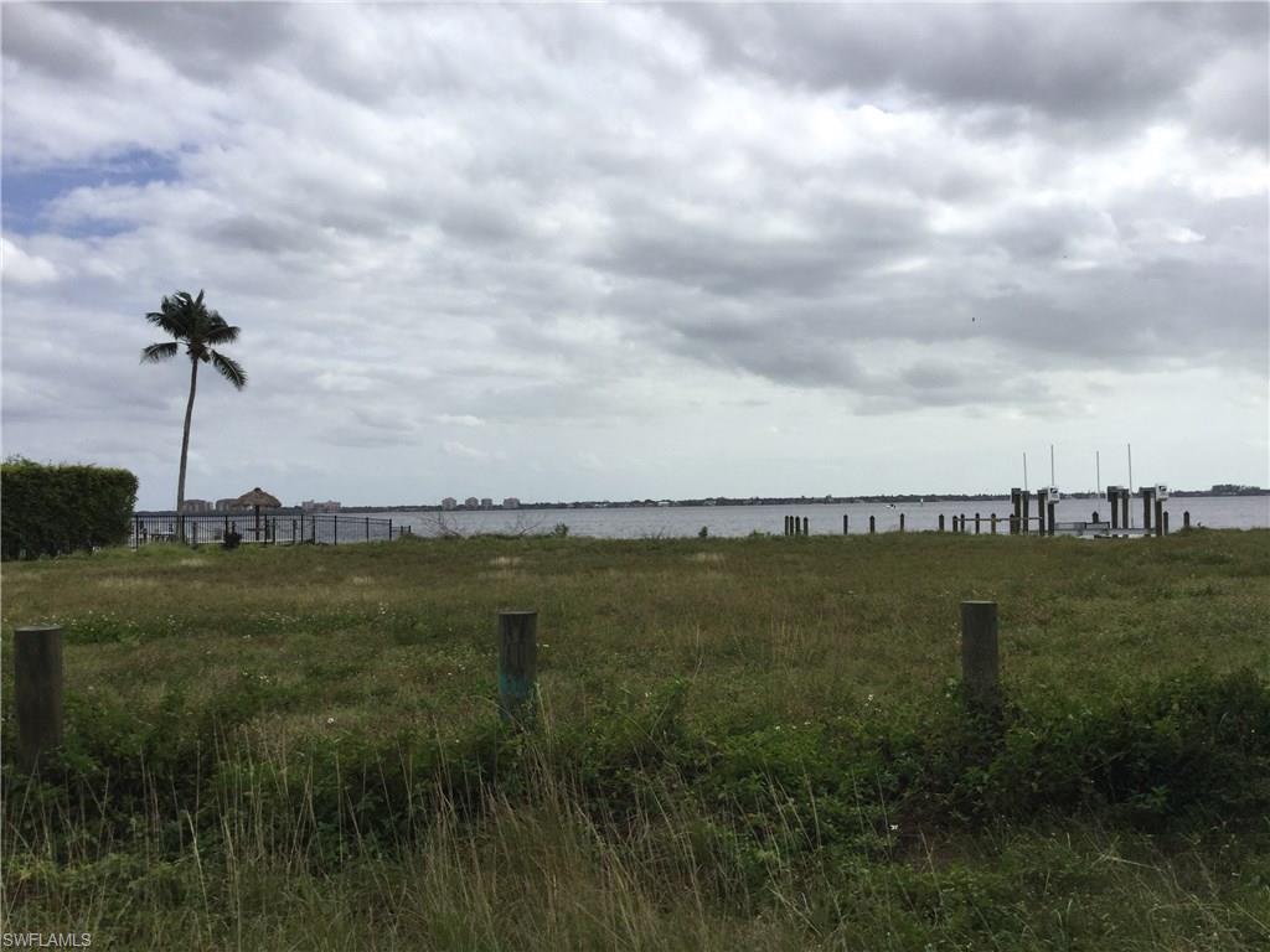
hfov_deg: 58.4
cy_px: 476
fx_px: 1137
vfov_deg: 45.4
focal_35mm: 31
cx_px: 635
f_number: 2.4
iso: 25
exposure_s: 1/2469
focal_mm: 3.3
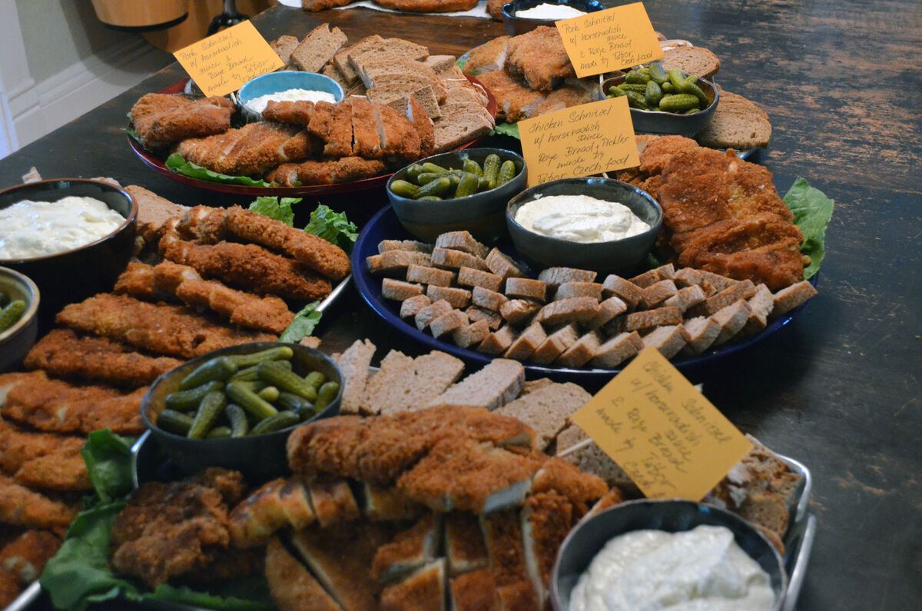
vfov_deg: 28.0
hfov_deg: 41.2
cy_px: 306
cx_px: 461
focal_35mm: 48
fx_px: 1227
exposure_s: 1/80
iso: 4500
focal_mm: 32
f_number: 5
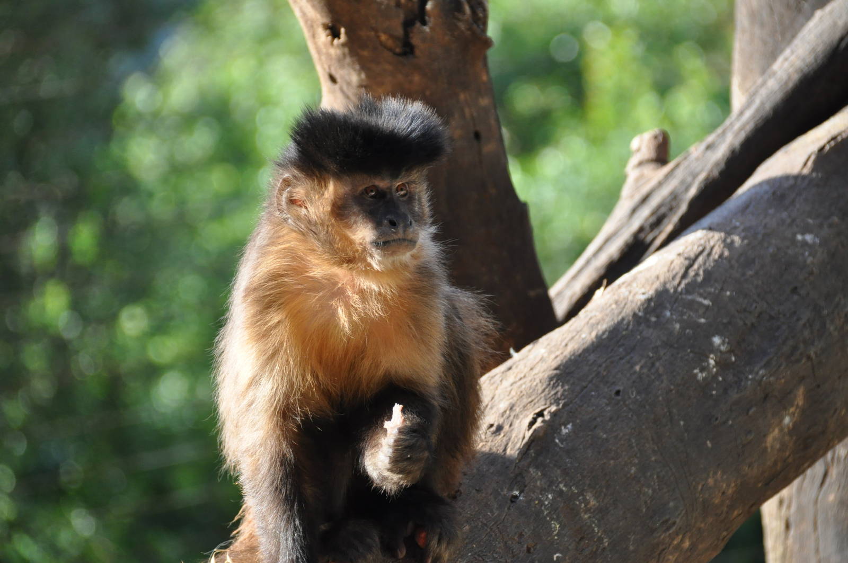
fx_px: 7765
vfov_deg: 4.2
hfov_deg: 6.3
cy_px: 282
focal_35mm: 330
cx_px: 424
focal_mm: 220
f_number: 6.3
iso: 1000
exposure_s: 1/640
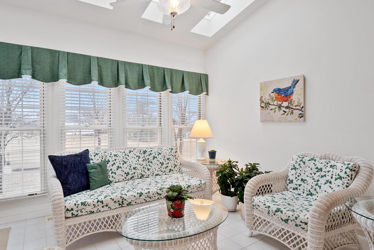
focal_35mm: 19
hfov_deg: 86.4
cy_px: 126
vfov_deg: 64.6
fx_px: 197
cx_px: 160
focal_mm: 8
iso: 400
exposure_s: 1/10
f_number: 8
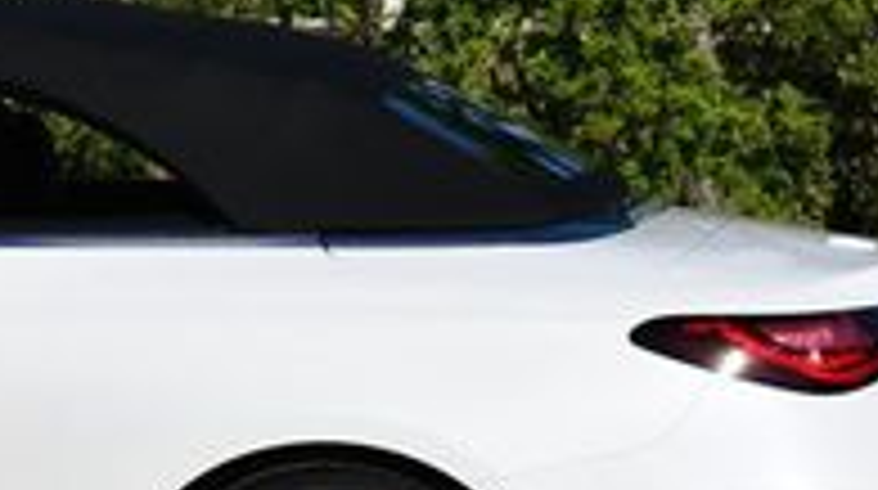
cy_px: 139
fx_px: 4812
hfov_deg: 10.2
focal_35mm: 207
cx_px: -248
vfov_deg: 5.8
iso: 100
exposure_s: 1/320
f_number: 9
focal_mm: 30
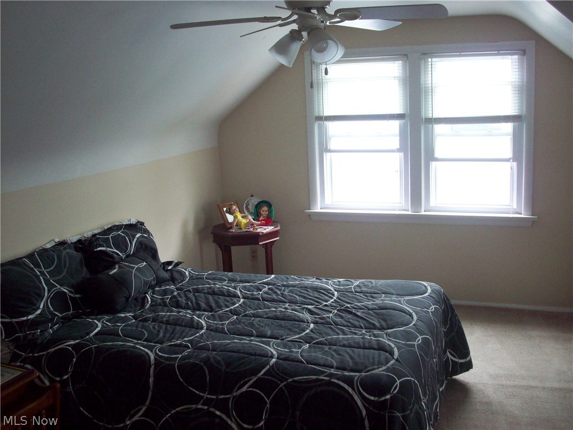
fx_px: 612
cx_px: 286
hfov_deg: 50.1
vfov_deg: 38.7
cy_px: 215
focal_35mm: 37
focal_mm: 6.2
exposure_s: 1/52.6
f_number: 2.8
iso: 160
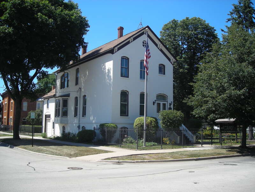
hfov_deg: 49.0
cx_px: 128
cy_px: 96
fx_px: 280
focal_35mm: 38
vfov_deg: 37.7
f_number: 6.4
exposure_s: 1/128
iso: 50
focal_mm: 6.3
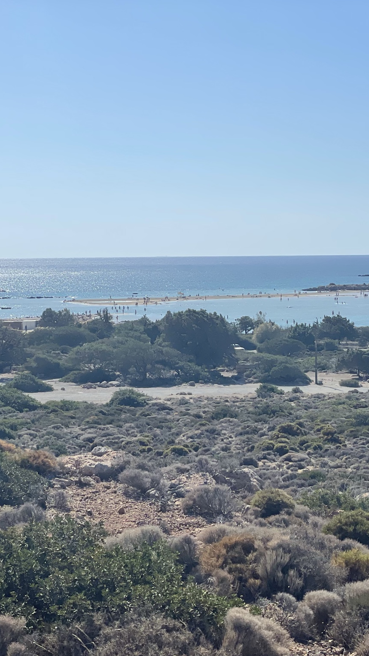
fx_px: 1322
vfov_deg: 27.9
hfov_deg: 15.8
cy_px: 328
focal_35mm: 76
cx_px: 260
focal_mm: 6
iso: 25
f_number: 2
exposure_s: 1/4348
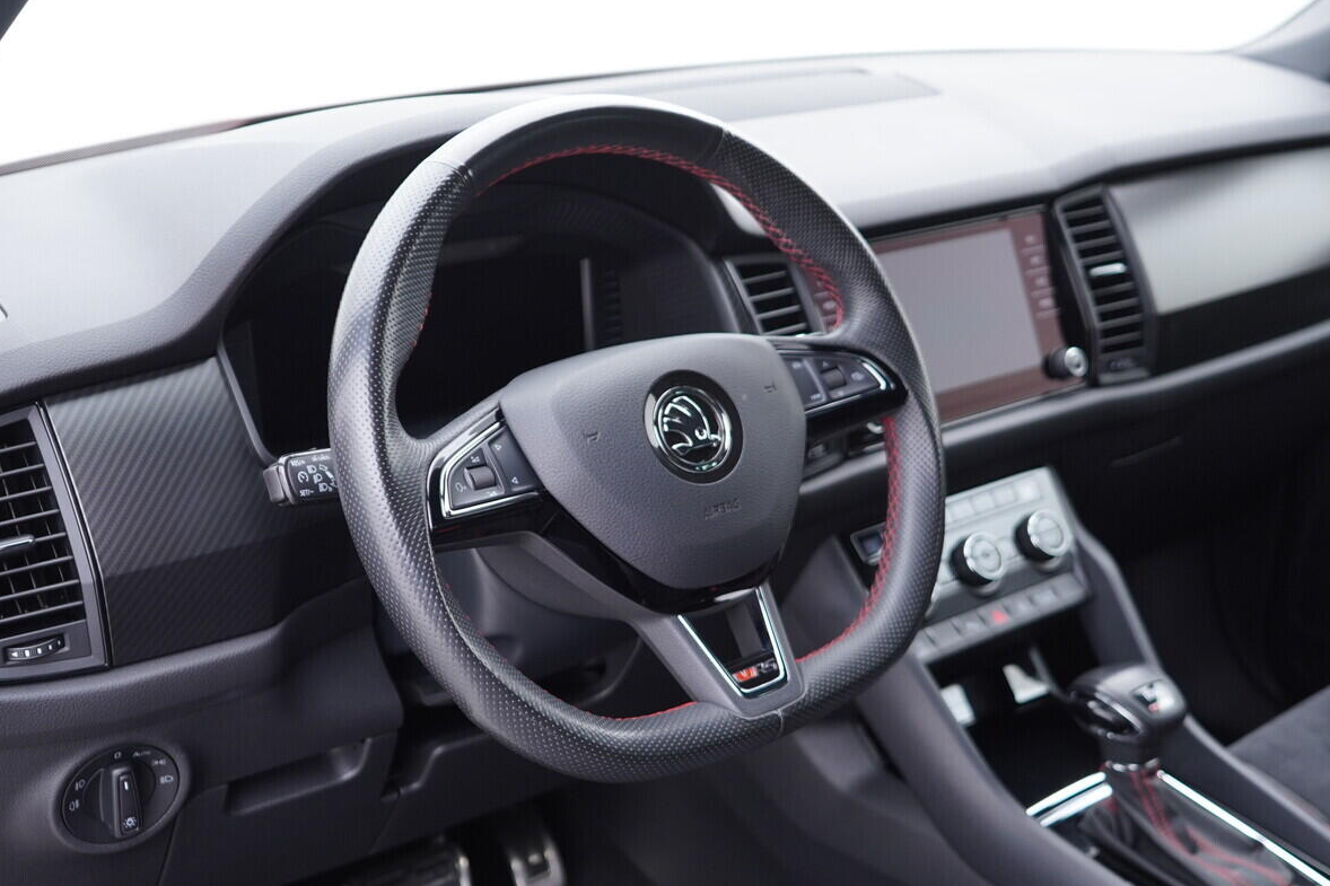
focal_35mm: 44
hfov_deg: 44.5
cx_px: 651
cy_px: 520
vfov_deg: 30.4
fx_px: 1625
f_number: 2.8
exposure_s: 1/40
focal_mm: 24
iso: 400
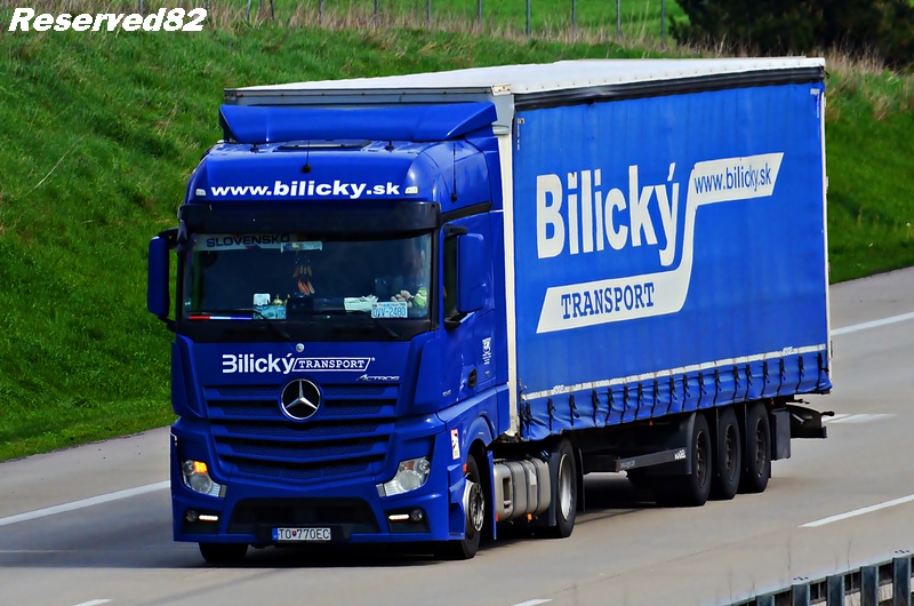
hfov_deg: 4.6
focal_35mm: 450
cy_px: 303
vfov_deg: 3.0
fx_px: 11402
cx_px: 457
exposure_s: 1/2000
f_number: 10
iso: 800
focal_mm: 300
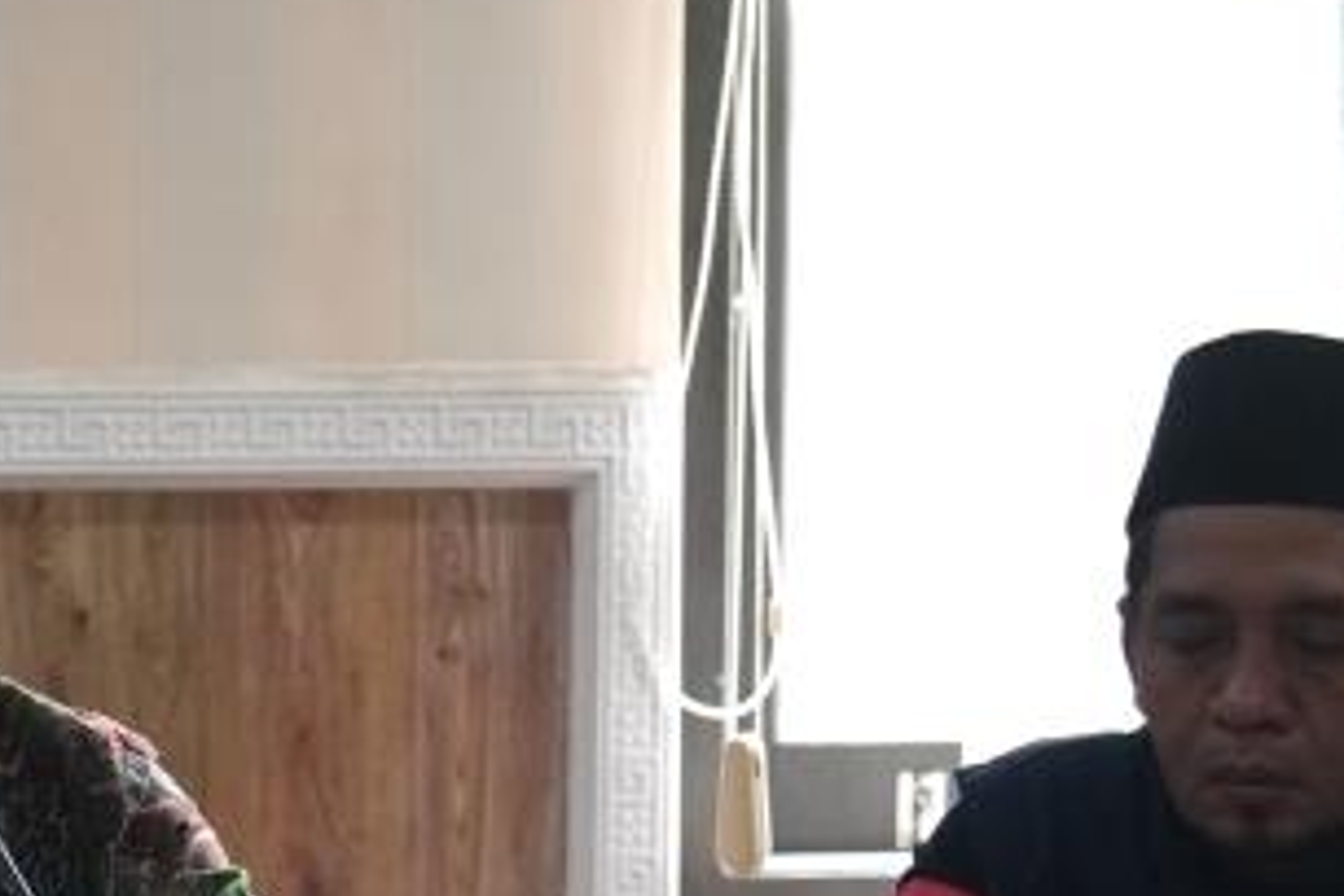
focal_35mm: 372
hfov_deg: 5.5
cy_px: 1083
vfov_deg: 3.7
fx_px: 13887
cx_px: -35
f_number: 4
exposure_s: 1/200
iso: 5000
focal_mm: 111
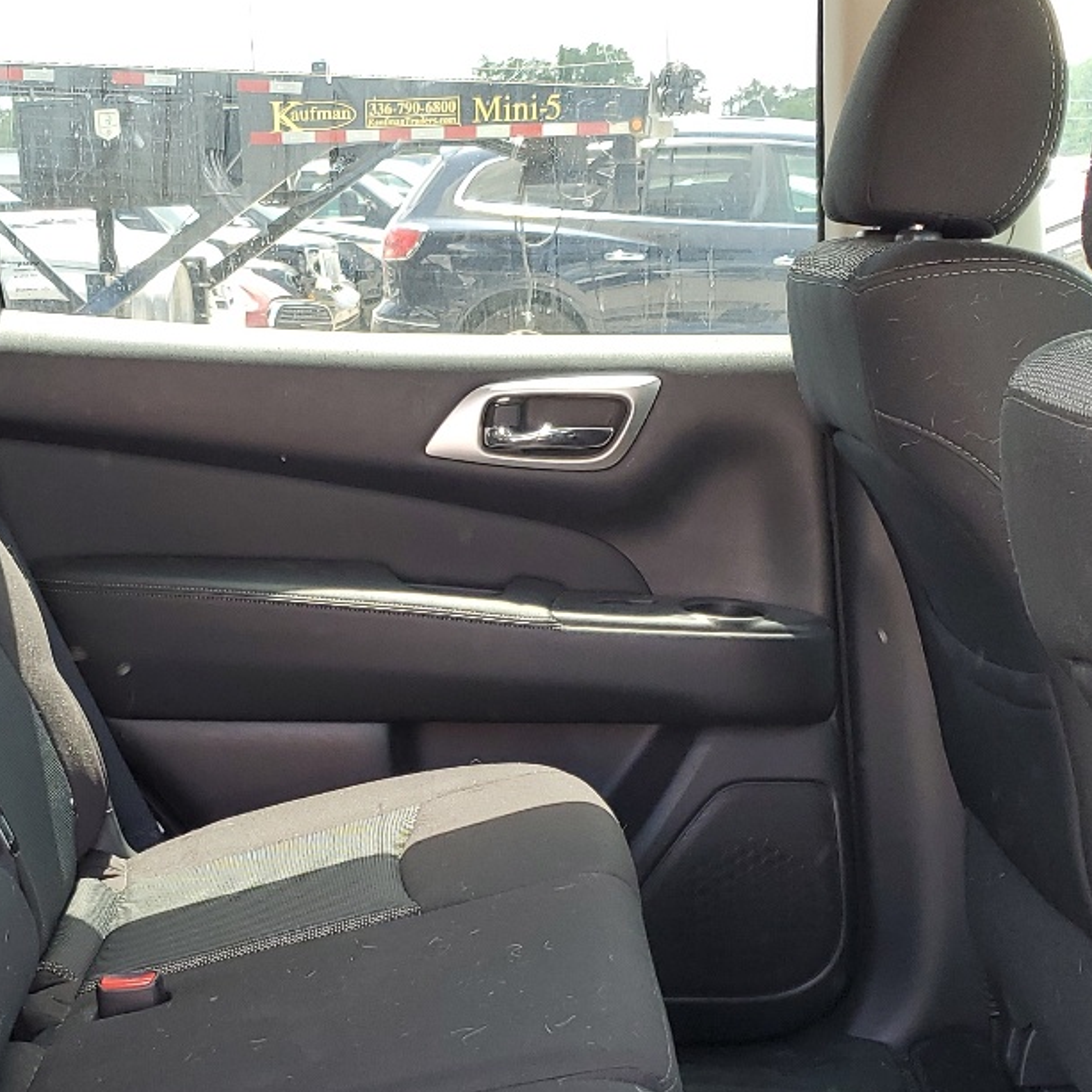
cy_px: 771
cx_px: 308
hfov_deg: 28.3
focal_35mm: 60
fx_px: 2141
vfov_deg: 28.3
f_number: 1.5
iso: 53
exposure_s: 1/120
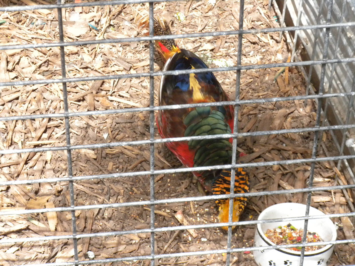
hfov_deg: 16.6
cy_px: 133
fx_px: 1220
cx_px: 178
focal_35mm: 119
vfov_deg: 12.5
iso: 400
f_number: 5.1
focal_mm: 21
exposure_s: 1/491
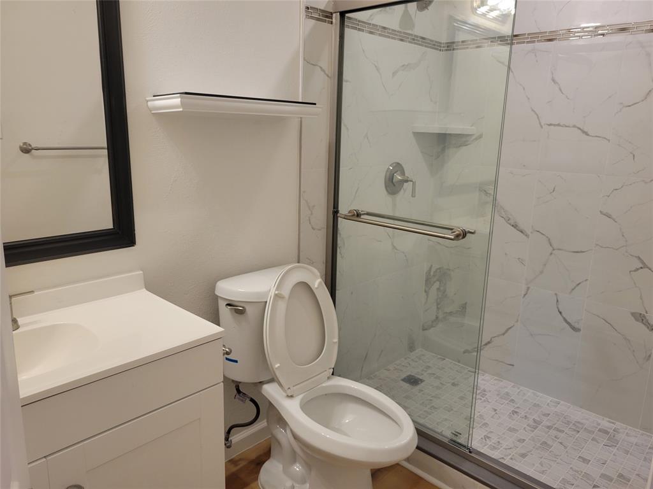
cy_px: 244
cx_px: 326
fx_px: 490
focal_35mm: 26
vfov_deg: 53.1
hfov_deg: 67.3
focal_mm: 5.4
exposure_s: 1/120
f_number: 1.8
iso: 160
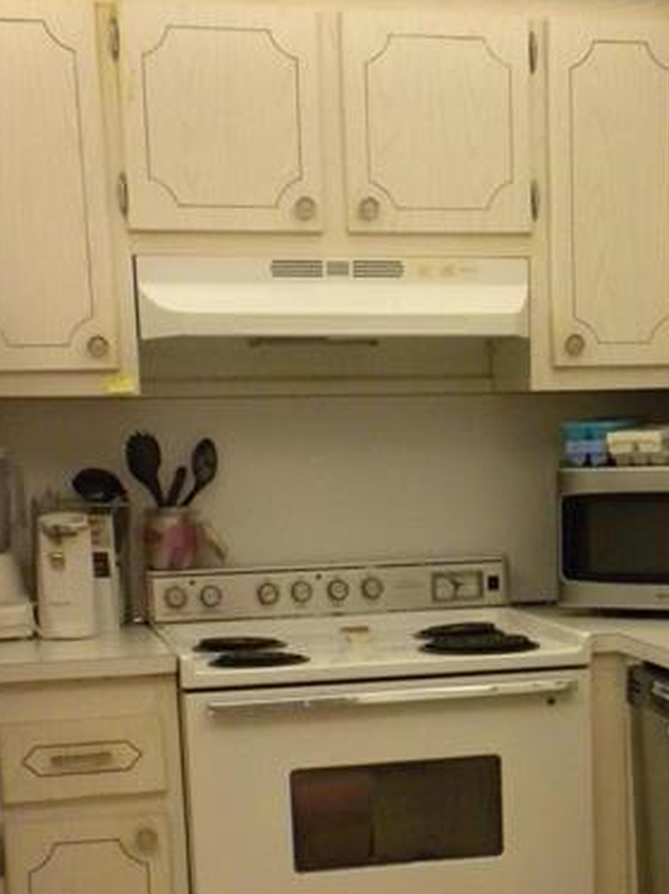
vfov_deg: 24.9
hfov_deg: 19.2
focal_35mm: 76
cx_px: 502
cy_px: 796
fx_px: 1961
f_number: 3.5
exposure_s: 1/60
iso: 400
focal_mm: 6.6
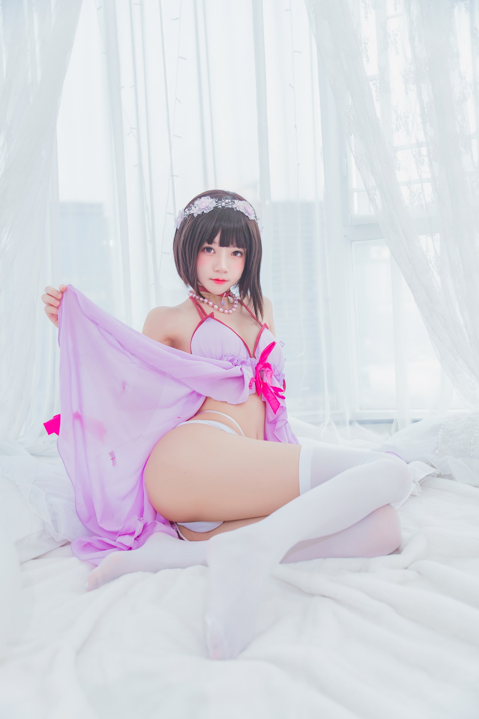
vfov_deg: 57.2
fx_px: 658
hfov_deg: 40.0
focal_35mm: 33
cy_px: 360
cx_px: 240
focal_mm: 33
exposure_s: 1/250
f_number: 2.8
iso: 250
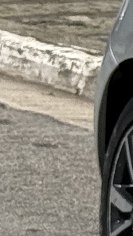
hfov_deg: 2.5
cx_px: 928
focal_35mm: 452
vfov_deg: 4.8
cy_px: 50
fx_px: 2835
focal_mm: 6.76
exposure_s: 1/8772
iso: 64
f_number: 1.78
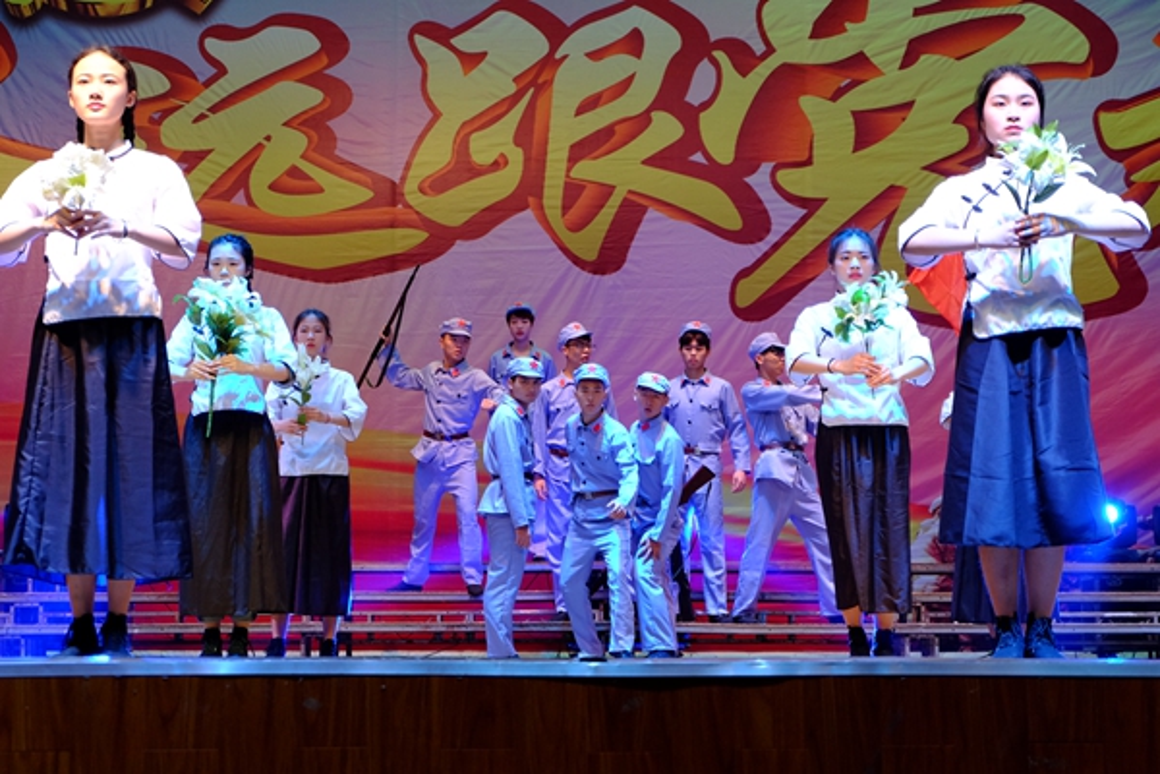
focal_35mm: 75
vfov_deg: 18.2
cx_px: 580
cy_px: 387
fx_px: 2416
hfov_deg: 27.0
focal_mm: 50
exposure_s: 1/42
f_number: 5.6
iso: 1600
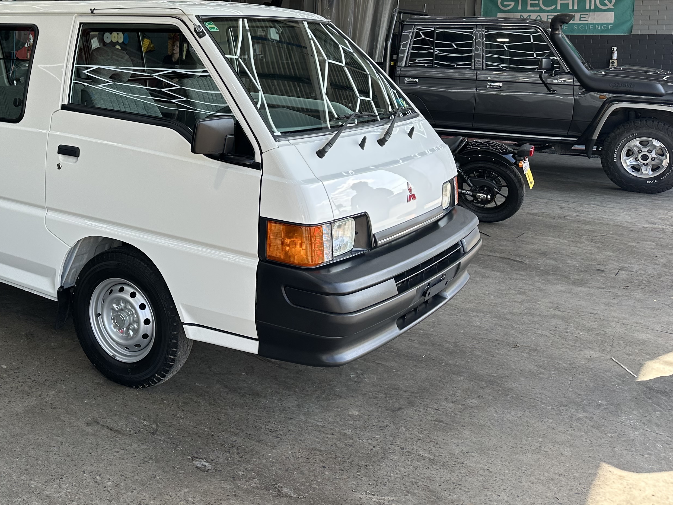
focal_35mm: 39
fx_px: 758
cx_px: 131
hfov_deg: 45.4
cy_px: 128
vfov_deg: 36.0
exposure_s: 1/714
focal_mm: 6.86
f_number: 1.78
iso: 80
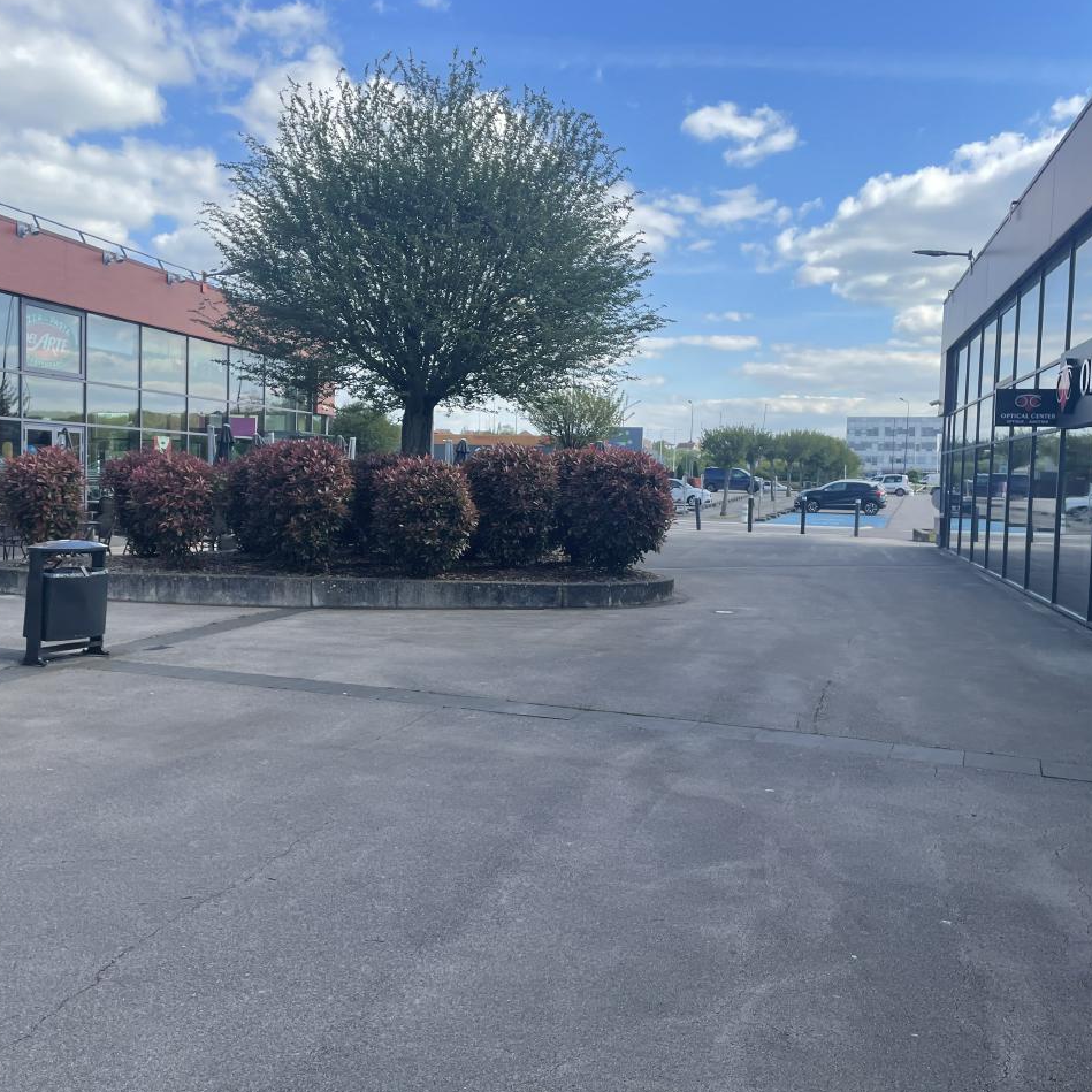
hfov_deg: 52.5
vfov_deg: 52.5
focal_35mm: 31
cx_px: 498
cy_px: 547
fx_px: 1106
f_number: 1.6
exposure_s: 1/1667
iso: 32
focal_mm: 4.2
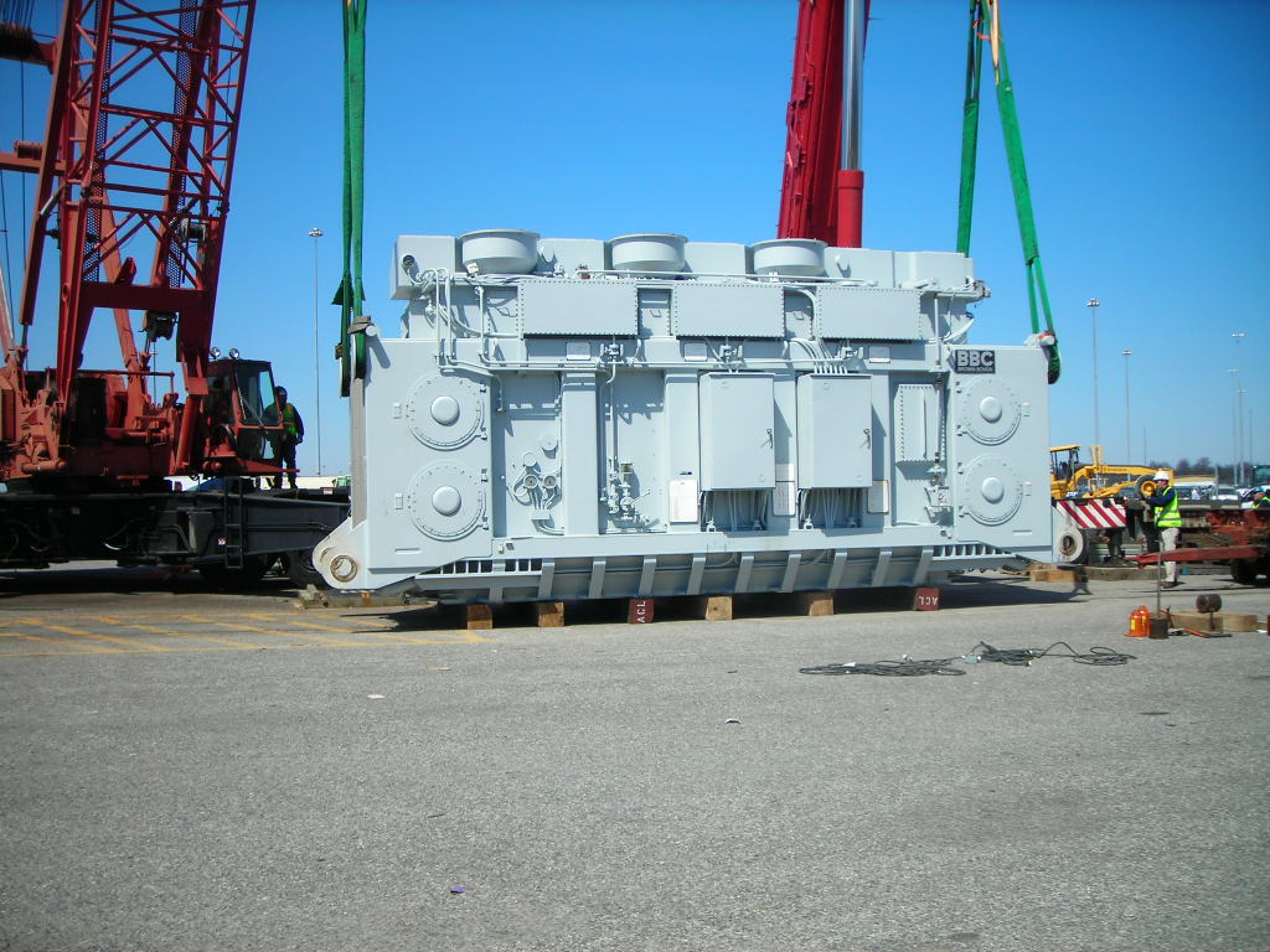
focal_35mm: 38
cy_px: 476
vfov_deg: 37.7
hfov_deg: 49.0
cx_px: 635
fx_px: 1394
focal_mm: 6.3
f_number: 6.4
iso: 50
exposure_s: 1/184
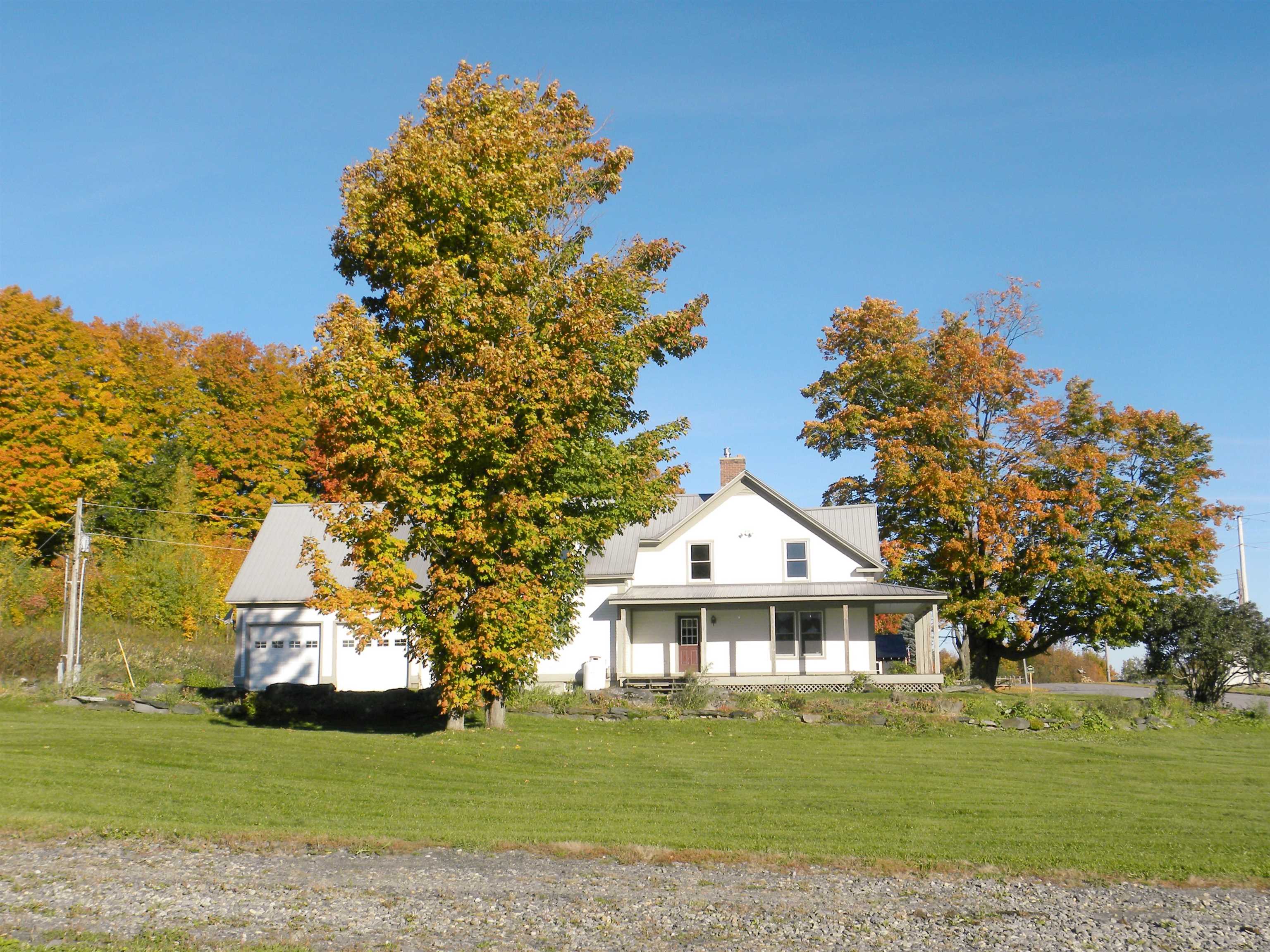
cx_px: 635
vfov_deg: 38.7
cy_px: 476
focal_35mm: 37
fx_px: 1357
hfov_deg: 50.1
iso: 64
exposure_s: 1/347
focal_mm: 6.6
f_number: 5.6
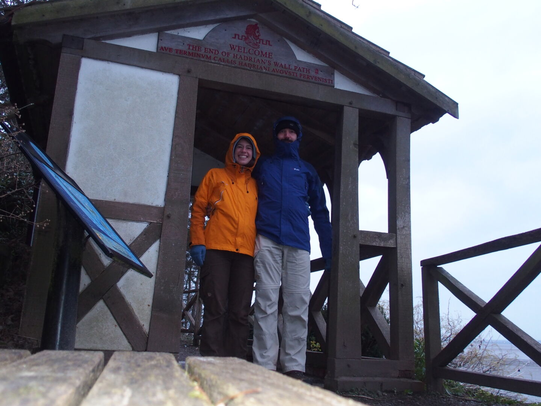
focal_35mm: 35
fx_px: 547
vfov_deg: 40.7
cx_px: 270
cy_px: 203
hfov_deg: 52.6
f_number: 2.8
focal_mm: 7.4
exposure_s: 1/30
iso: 500
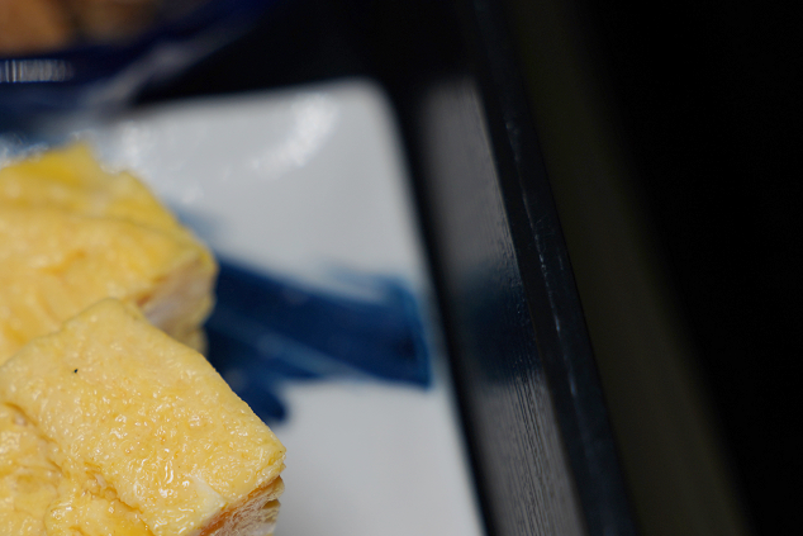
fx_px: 3168
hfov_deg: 14.3
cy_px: 430
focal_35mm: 142
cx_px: 125
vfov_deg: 9.6
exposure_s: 1/80
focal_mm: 75
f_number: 4
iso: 100
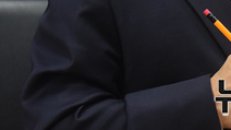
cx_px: 276
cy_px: -93
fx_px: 1739
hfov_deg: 7.5
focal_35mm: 284
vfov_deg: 4.2
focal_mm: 90
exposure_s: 1/250
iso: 2500
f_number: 5.6
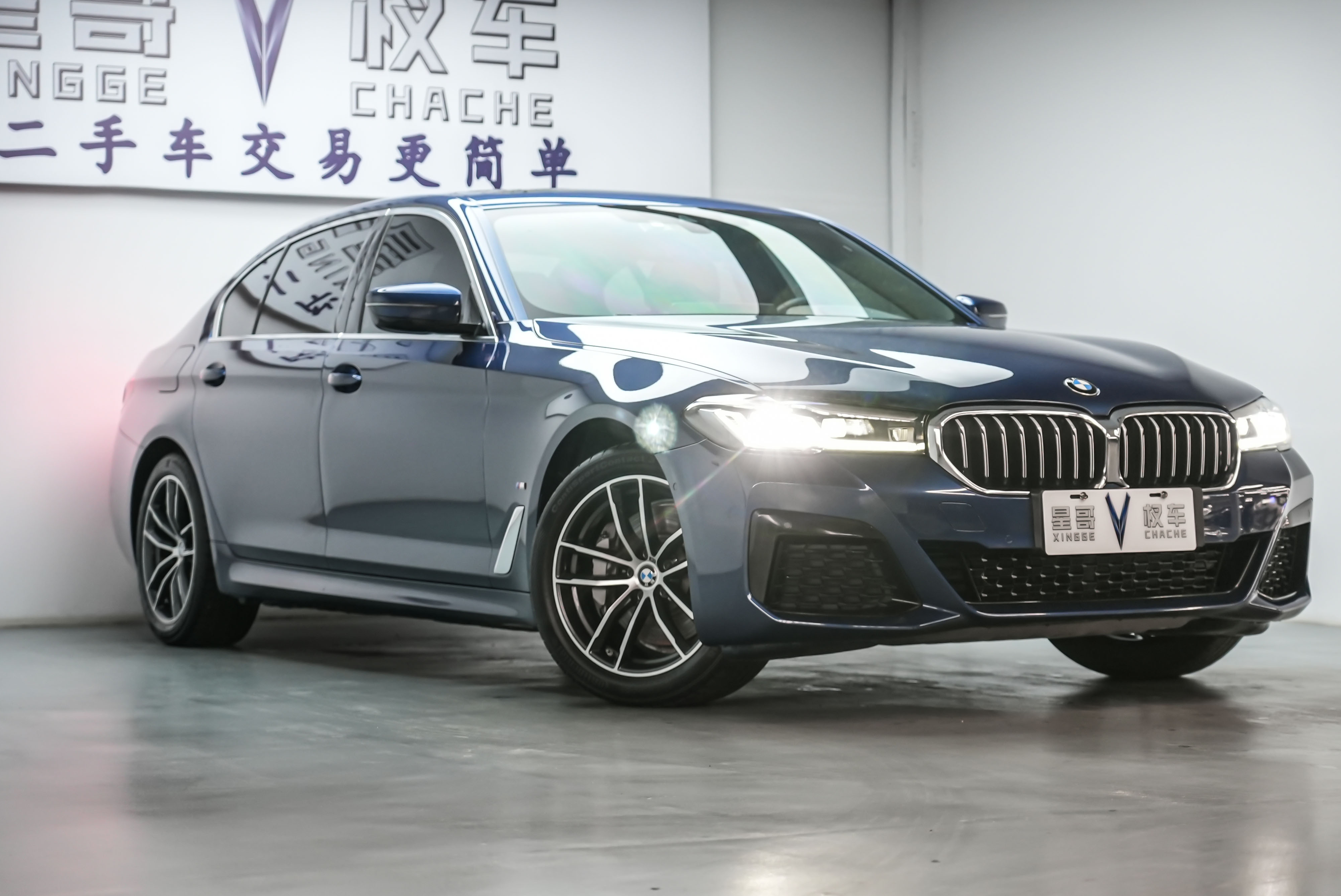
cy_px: 441
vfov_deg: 17.7
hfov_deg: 26.3
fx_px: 2870
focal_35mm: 77
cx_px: 703
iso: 2500
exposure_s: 1/100
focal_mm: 73
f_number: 4
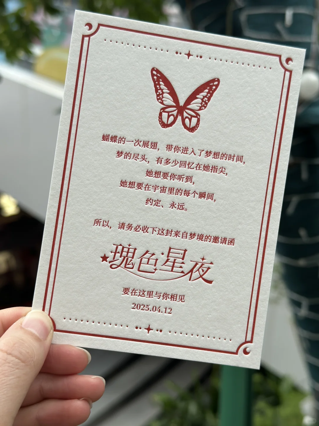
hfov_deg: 30.3
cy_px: 213
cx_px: 160
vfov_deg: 39.7
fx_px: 590
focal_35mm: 48
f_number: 1.78
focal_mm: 6.86
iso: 80
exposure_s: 1/1751
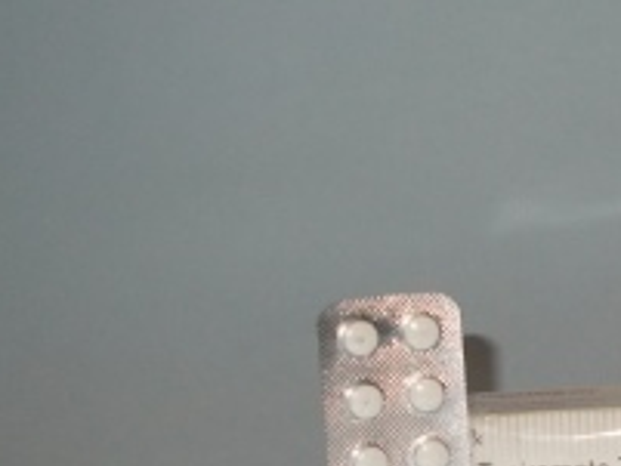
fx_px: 1562
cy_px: 417
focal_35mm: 87
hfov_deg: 21.9
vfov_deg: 16.8
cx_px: 584
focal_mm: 6.9
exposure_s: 1/30
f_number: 3.9
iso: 200
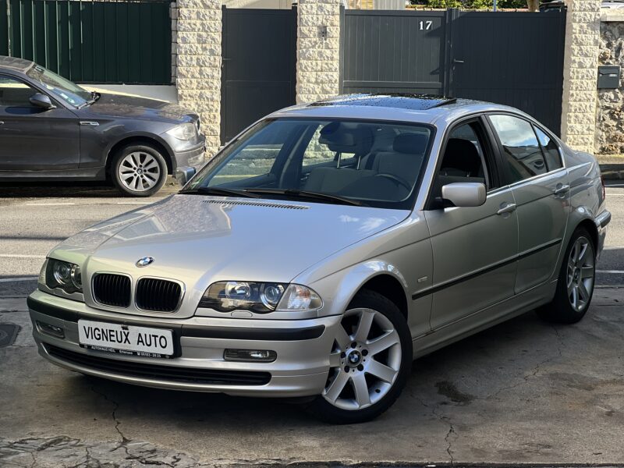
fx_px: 1388
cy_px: 234
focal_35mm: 77
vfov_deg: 19.1
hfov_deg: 25.3
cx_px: 312
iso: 25
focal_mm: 9
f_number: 2.8
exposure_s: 1/264
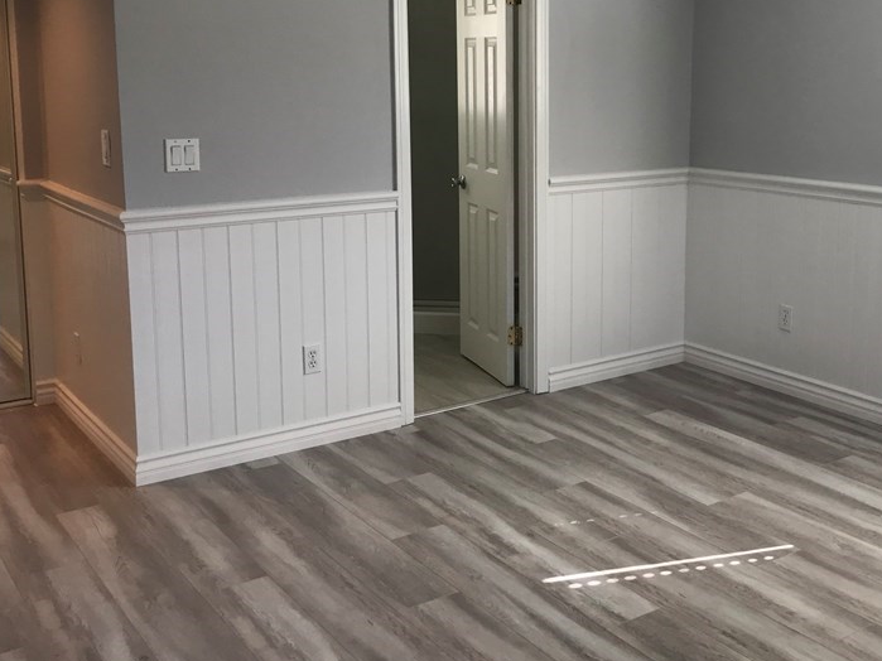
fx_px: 1044
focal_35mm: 41
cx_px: 555
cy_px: 233
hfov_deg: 45.4
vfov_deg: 34.9
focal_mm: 3.99
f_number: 1.8
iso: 32
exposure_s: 1/60
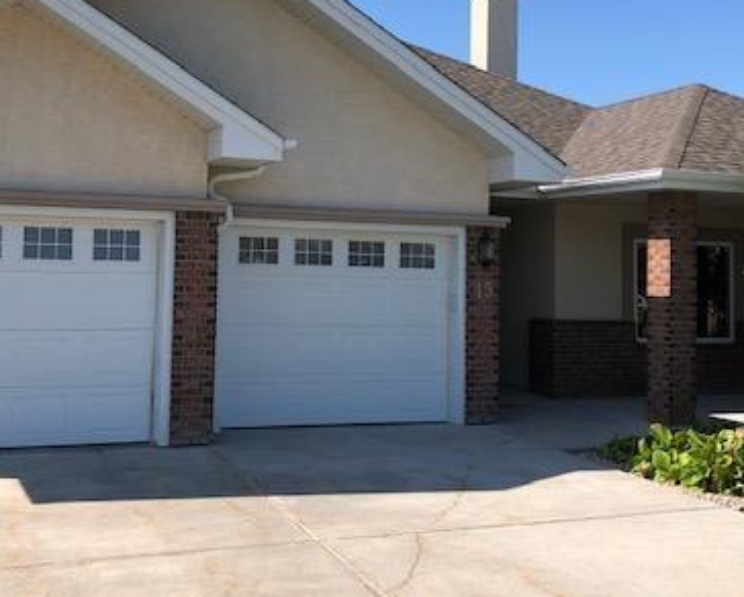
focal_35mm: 48
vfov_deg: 31.4
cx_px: 337
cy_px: 233
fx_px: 1058
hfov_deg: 38.7
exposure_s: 1/1412
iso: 20
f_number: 1.8
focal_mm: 3.99
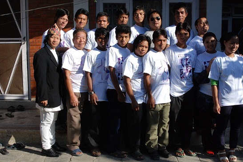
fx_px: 311
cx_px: 130
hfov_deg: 42.7
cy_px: 84
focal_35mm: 46
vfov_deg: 29.3
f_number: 13
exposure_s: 1/640
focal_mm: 28
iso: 800
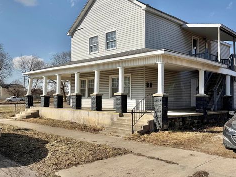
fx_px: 232
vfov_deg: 41.8
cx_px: 118
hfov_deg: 54.0
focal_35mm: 34
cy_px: 86
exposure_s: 1/7353
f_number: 1.78
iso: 80
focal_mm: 6.76
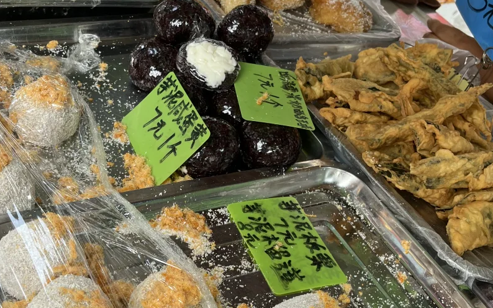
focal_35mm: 50
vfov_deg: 25.8
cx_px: 204
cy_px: 189
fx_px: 672
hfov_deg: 40.2
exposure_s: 1/303
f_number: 1.6
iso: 50
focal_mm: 5.1
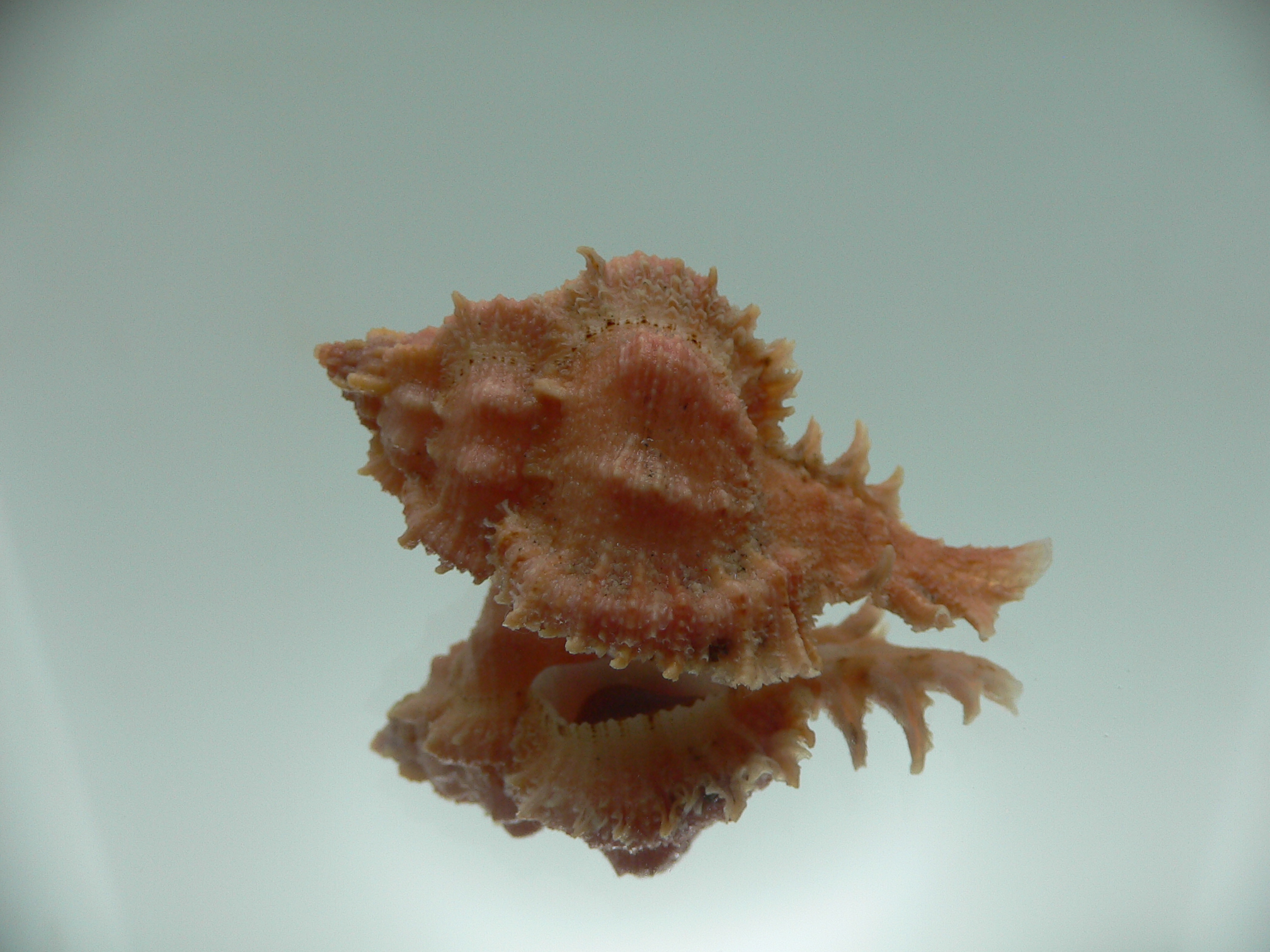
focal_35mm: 35
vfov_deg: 40.7
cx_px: 635
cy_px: 476
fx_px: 1284
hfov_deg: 52.6
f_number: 2.8
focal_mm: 4.6
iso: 80
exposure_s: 1/80
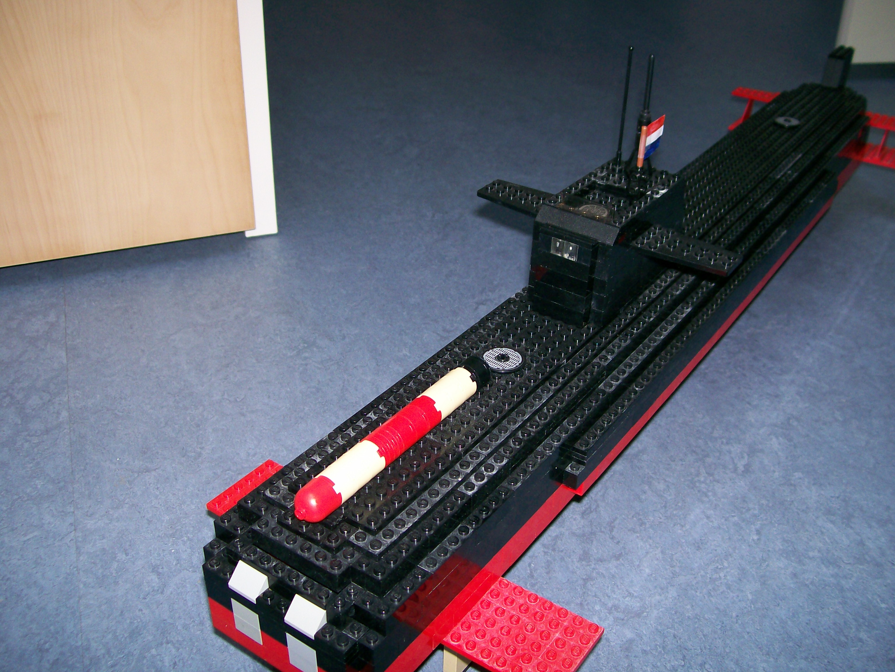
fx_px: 931
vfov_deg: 39.7
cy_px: 336
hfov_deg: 51.4
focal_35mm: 36
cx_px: 448
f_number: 2.7
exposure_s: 1/64
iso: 80
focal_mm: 6
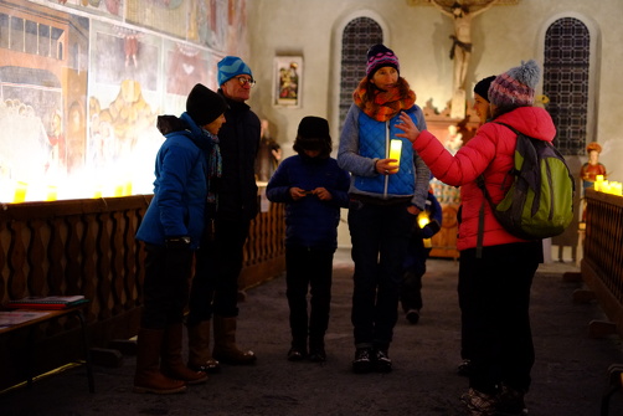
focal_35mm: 53
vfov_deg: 25.5
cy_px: 208
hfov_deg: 37.5
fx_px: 917
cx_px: 312
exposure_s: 1/60
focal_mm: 35
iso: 4000
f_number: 1.4
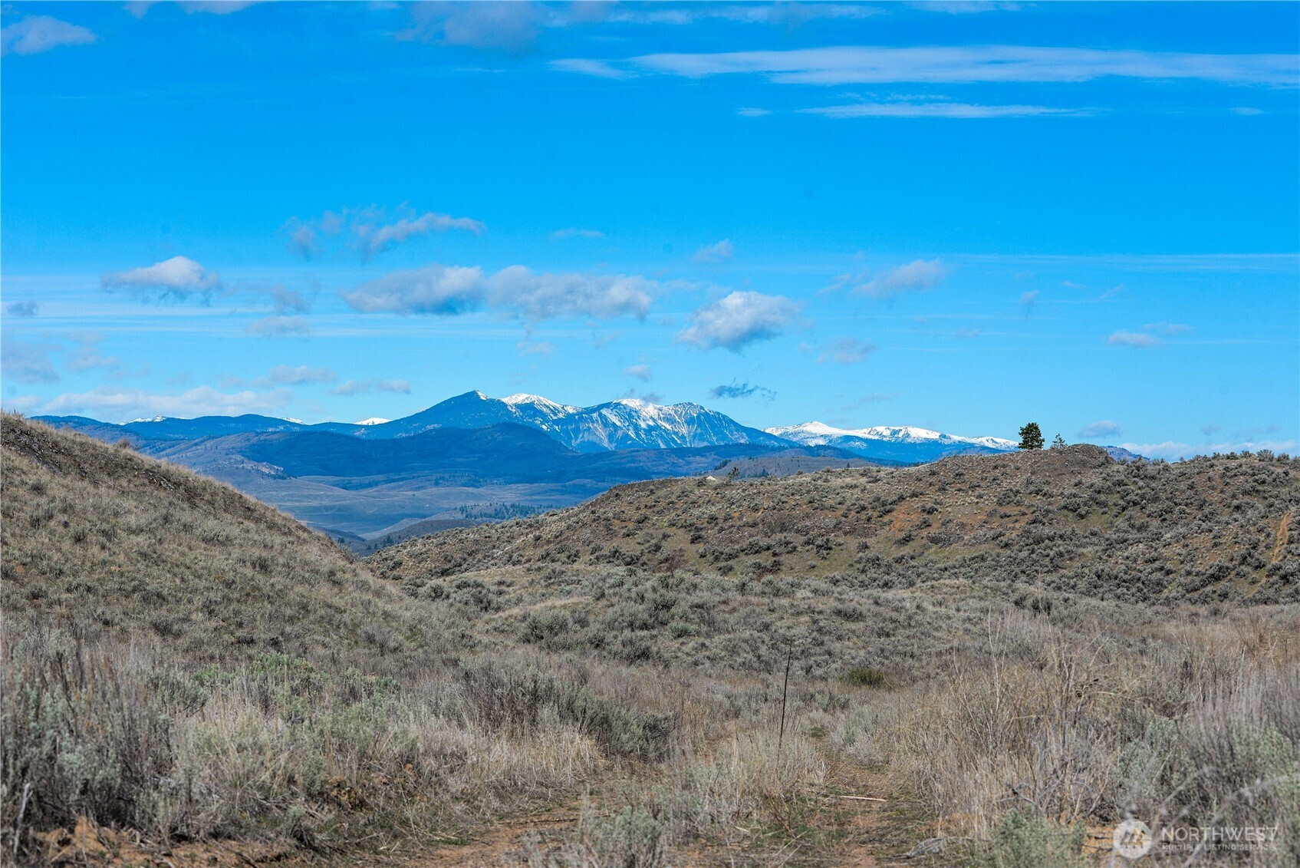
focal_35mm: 70
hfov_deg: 28.8
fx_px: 2528
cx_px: 650
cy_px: 434
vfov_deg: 19.5
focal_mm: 70
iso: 100
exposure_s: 1/320
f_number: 9
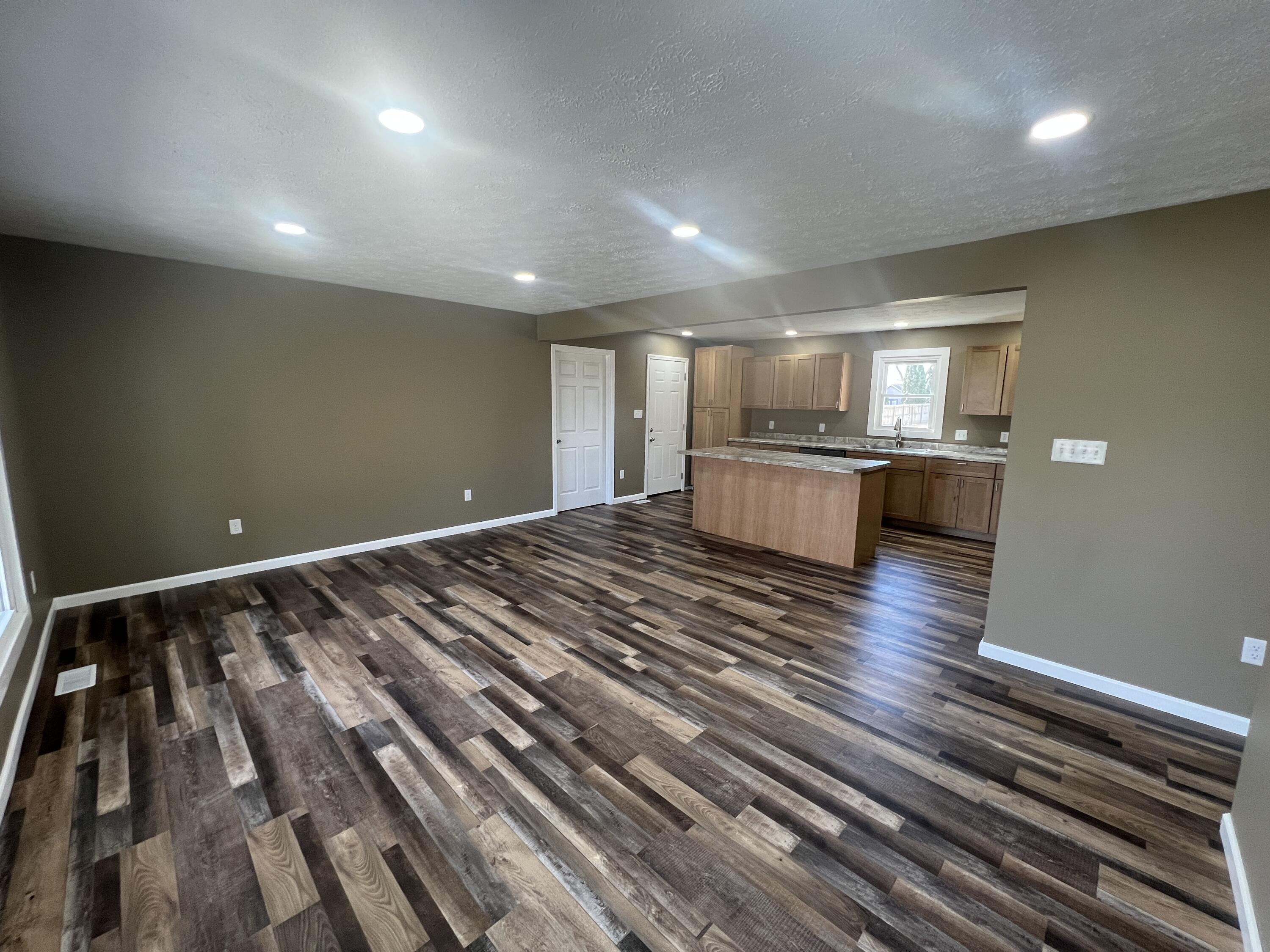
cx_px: 635
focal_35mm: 13
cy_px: 476
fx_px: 477
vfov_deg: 89.9
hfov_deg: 106.2
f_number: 1.8
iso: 200
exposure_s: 1/120
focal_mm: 1.57
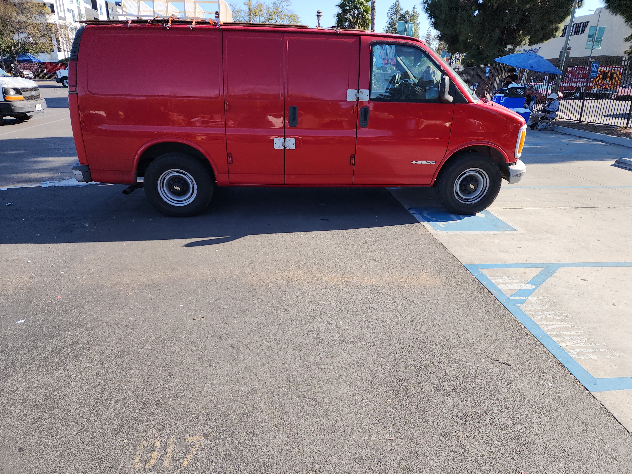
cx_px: 316
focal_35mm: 23
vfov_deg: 58.9
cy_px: 237
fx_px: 420
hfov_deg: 73.9
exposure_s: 1/424
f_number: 1.8
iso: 12
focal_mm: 6.4
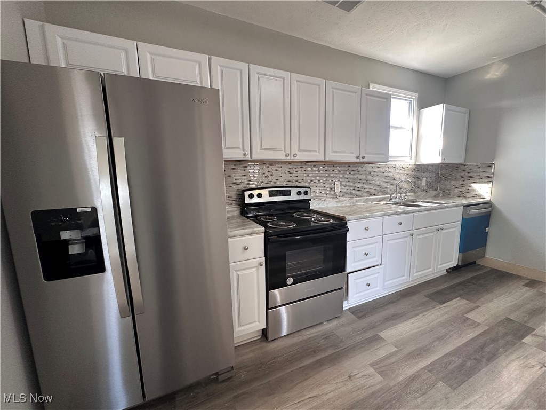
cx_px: 273
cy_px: 205
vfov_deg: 85.7
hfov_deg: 102.1
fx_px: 221
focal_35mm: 14
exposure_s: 1/120
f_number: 2.2
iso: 250
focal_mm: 2.22
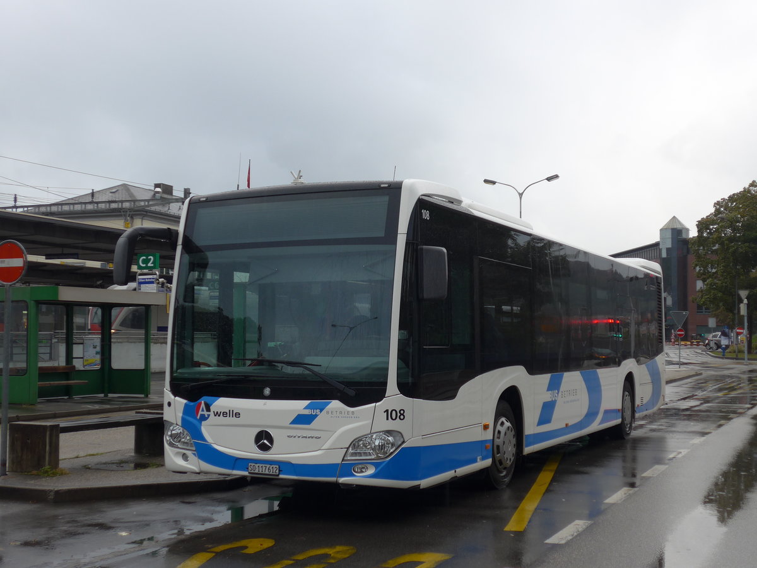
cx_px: 378
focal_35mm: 46
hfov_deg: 41.2
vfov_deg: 31.5
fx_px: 1006
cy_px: 284
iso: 80
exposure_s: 1/125
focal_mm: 9.5
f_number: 3
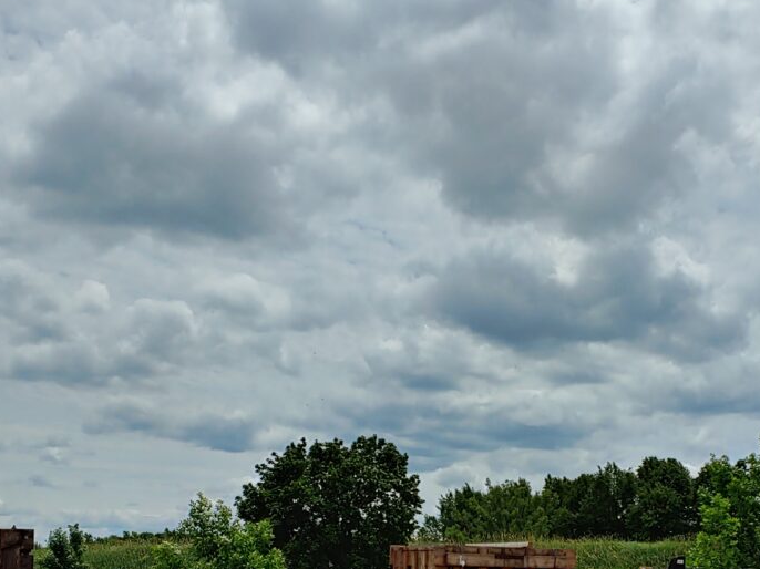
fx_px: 1229
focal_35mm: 56
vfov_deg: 25.4
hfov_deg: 34.1
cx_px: 489
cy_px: 496
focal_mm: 4.23
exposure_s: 1/9091
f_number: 1.5
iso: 50
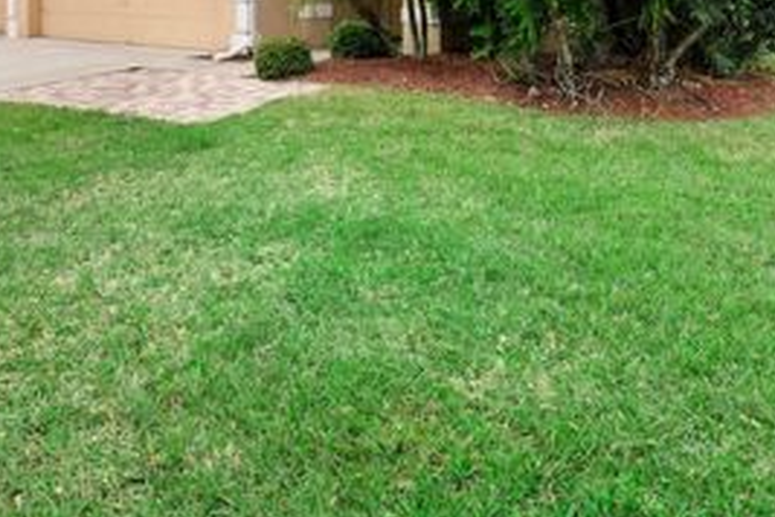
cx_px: 382
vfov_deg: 32.4
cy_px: -26
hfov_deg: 51.9
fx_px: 796
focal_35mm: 37
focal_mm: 14
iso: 250
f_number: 7.1
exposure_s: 1/100
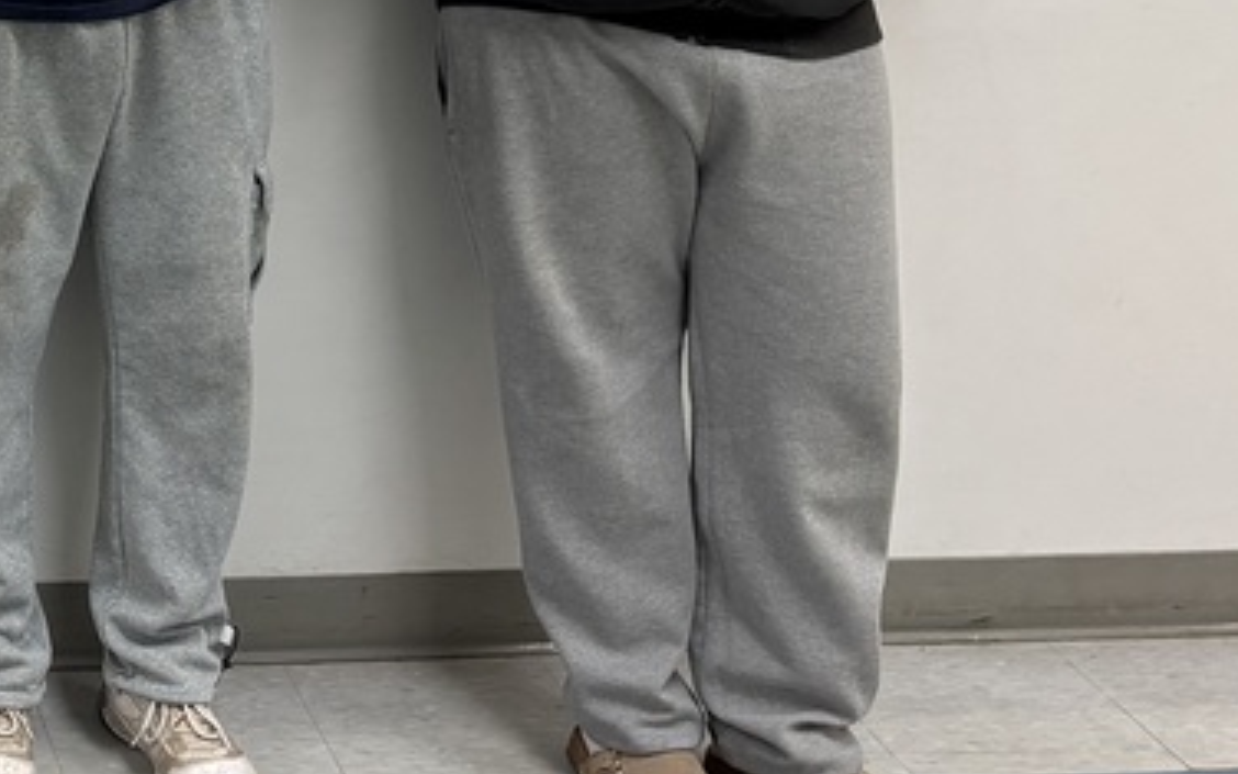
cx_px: -349
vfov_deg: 17.0
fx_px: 2530
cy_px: -13
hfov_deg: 24.2
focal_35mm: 75
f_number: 1.6
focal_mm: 5.96
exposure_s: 1/120
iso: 125
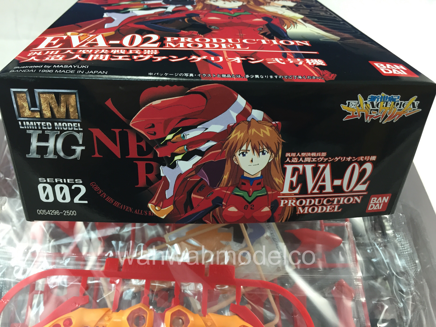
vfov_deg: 48.2
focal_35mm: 29
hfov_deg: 61.7
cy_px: 164
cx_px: 218
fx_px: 365
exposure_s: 1/33
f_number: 2.2
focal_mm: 4.15
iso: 64
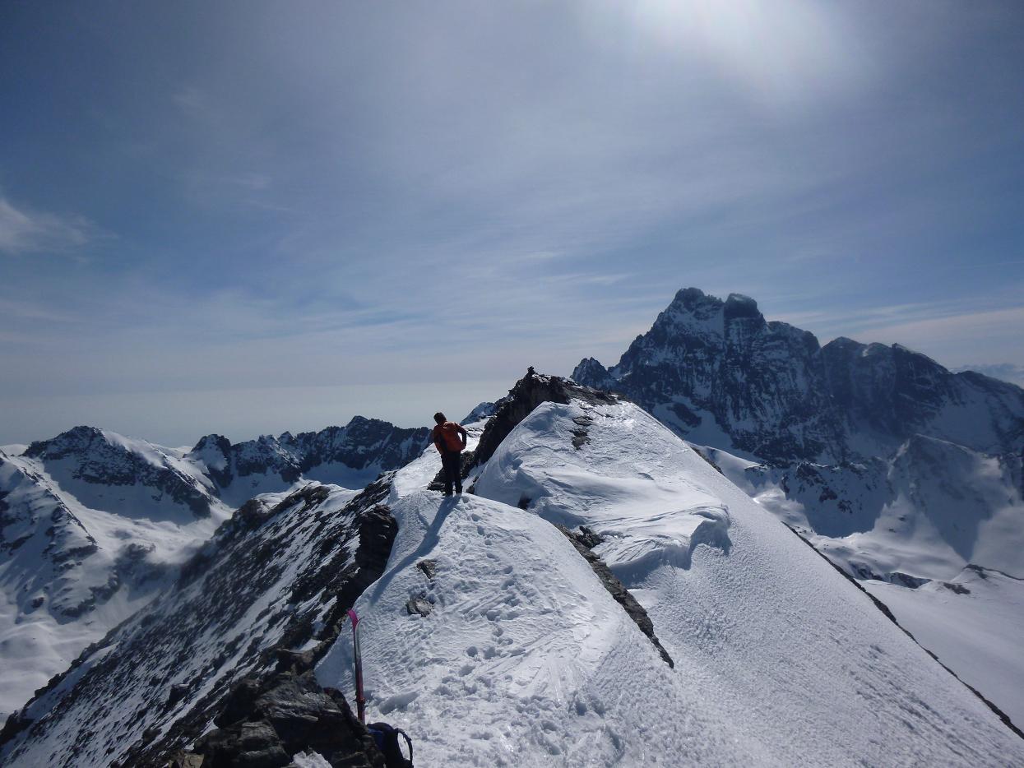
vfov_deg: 54.9
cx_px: 512
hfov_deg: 69.4
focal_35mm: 25
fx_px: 740
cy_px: 384
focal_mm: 4.5
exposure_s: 1/500
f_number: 9
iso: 100
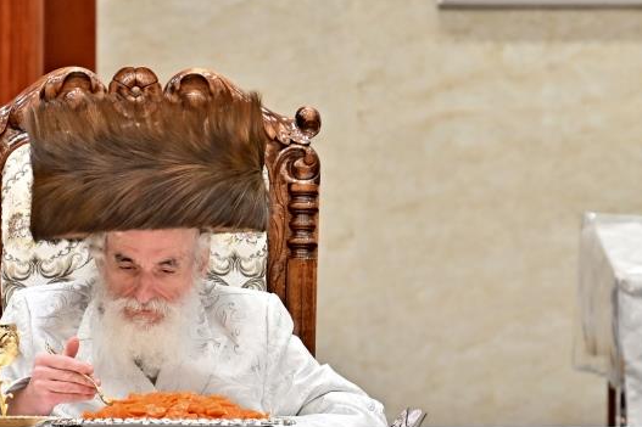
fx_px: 10393
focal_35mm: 583
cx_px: 230
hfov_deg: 3.5
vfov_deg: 2.4
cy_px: 254
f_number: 2.8
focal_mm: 200
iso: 400
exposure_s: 1/500
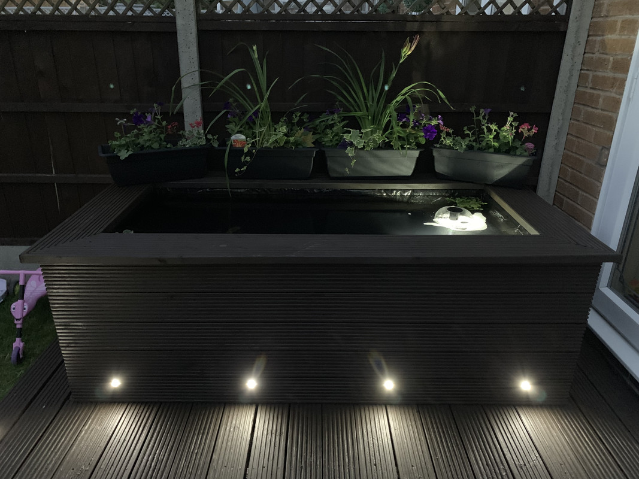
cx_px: 320
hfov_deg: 67.3
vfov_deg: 53.1
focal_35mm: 26
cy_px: 240
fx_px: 480
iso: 1000
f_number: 1.8
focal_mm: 4.25
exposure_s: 1/15
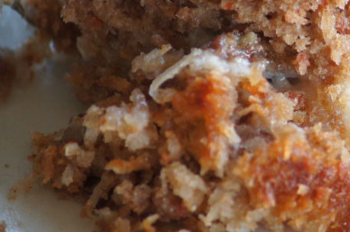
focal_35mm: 339
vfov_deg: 4.0
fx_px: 3291
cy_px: 63
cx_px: 257
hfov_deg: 6.1
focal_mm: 135
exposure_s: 1/160
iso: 1600
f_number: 4.5
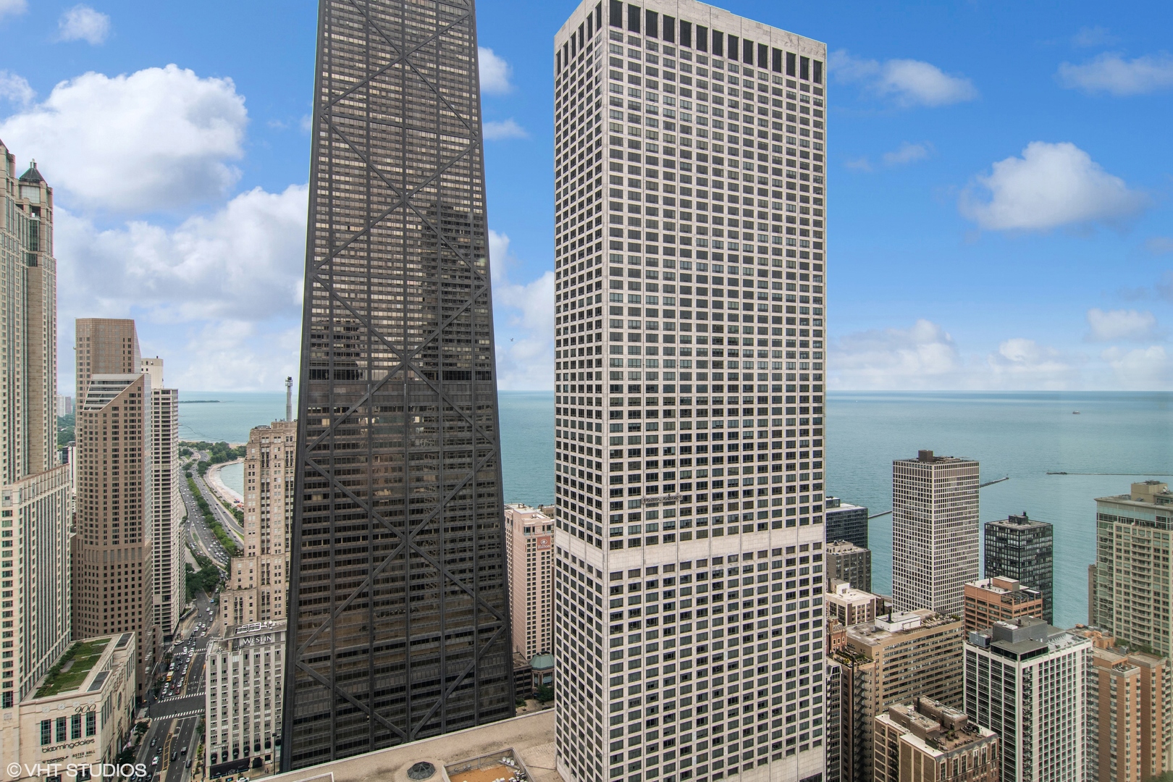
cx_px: 586
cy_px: 391
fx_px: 586
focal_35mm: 18
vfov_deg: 67.4
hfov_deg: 90.0
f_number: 8
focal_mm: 12
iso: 200
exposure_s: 1/200
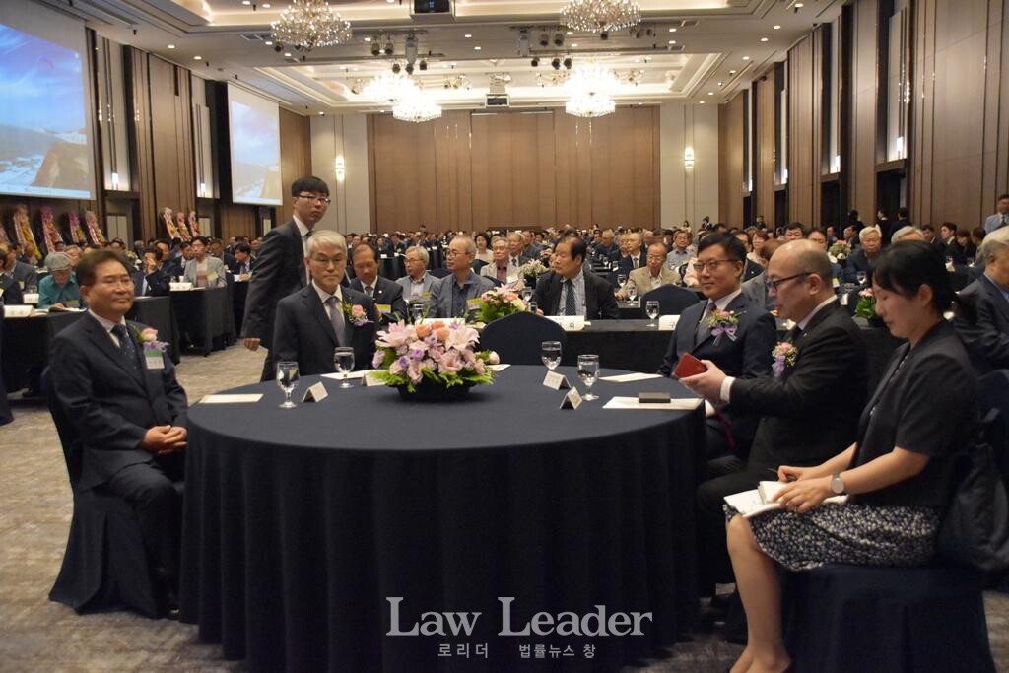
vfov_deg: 36.9
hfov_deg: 53.1
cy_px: 336
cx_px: 504
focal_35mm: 36
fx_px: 1009
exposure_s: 1/320
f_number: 4
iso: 5000
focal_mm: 24
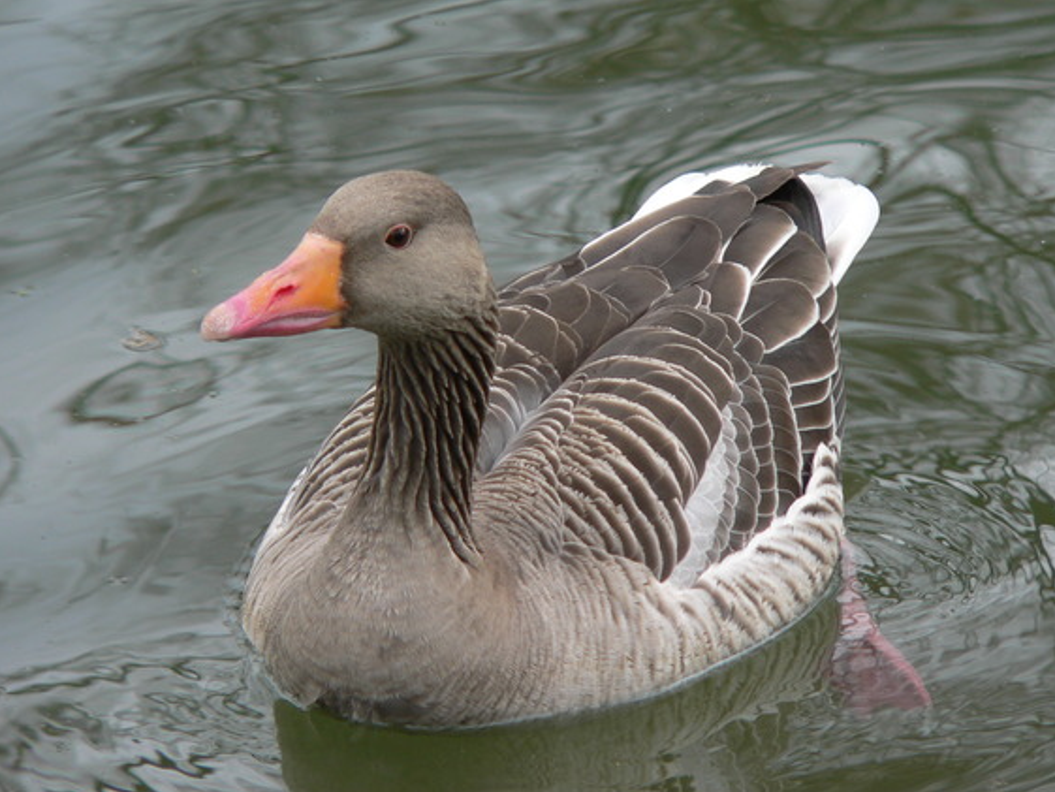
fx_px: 15028
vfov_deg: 3.0
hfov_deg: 4.0
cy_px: 436
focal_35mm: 493
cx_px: 583
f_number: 4
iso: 80
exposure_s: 1/160
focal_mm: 72
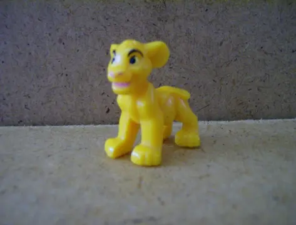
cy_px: 112
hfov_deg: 51.1
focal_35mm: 36
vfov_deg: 40.0
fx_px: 309
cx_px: 148
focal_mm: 6
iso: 200
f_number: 2.8
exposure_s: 1/39.7
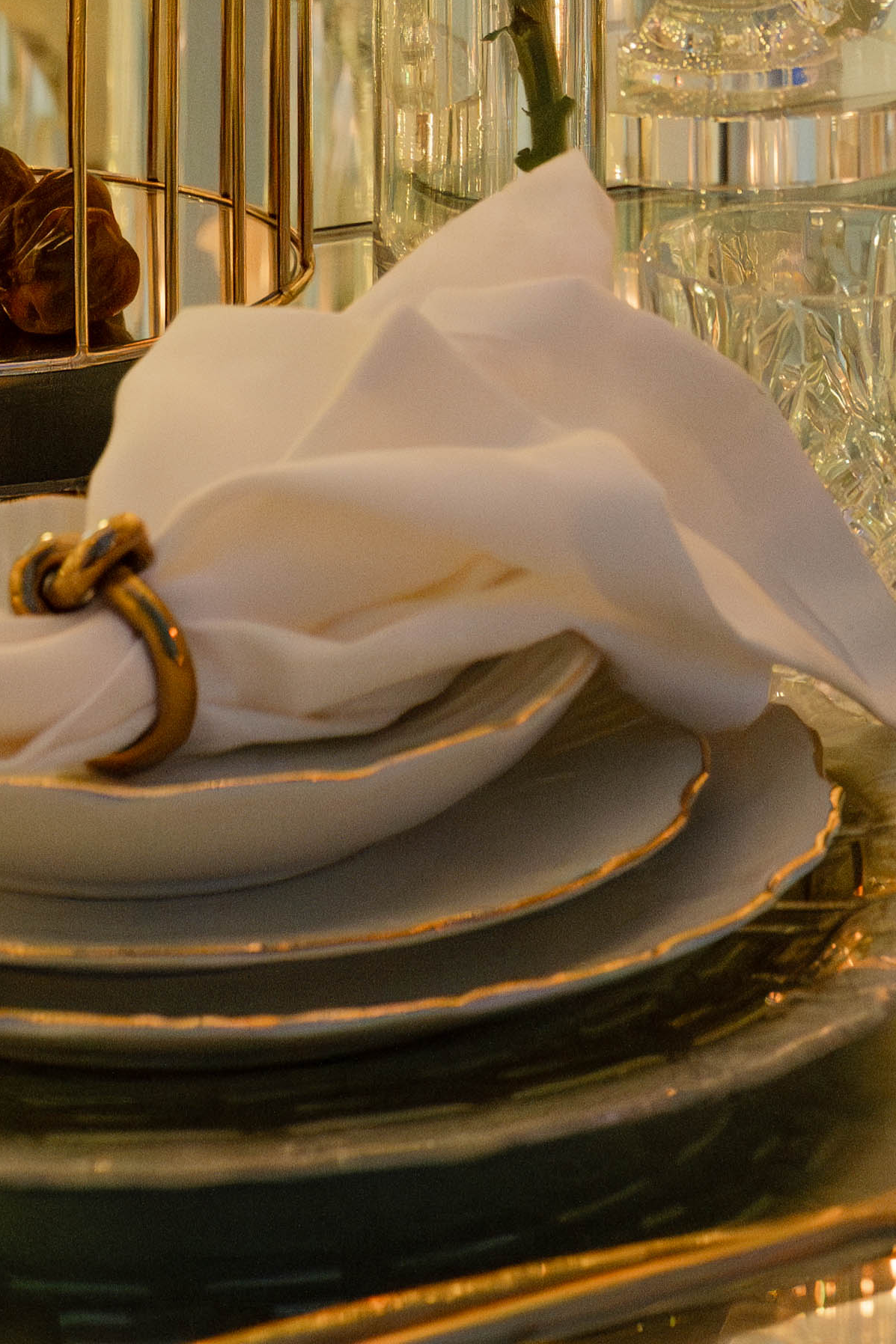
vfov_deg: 10.6
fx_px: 6982
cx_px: 481
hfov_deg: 7.3
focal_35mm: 187
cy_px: -726
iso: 2000
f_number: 6.3
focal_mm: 57
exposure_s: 1/250
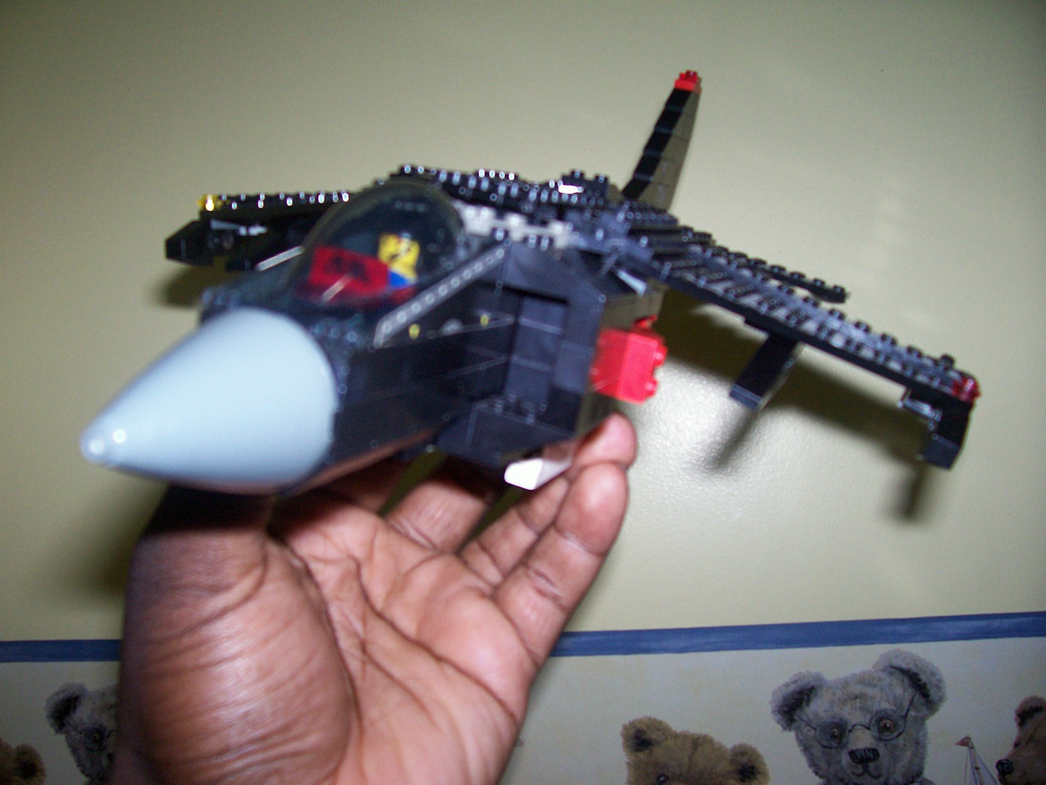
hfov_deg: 54.0
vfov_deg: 41.8
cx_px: 523
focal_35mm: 34
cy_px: 392
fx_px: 1027
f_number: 2.7
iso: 140
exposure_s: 1/112
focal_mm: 5.6
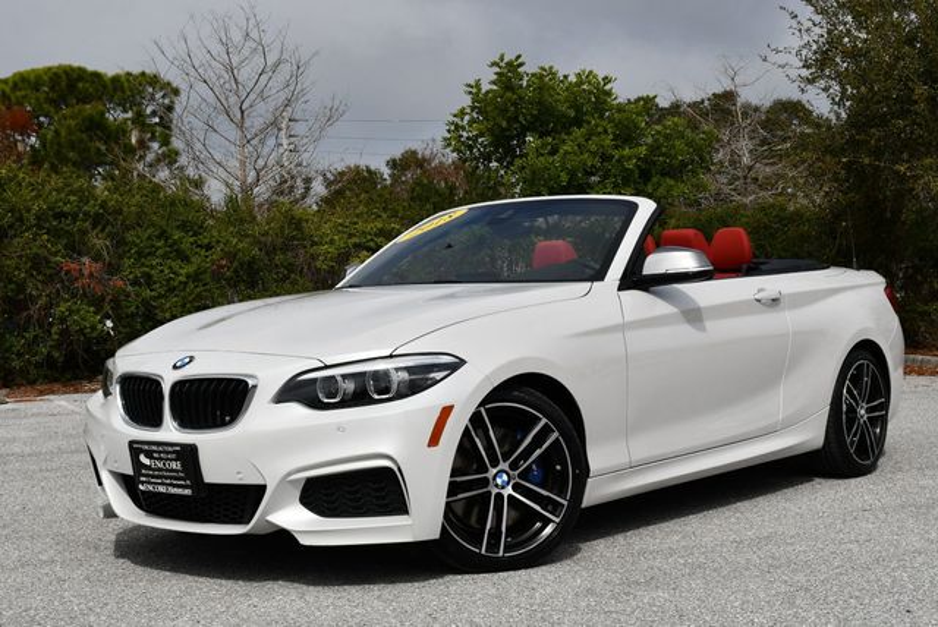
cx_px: 469
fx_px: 1356
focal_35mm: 52
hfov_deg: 38.2
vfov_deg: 26.0
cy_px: 314
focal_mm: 26
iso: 100
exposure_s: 1/400
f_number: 10
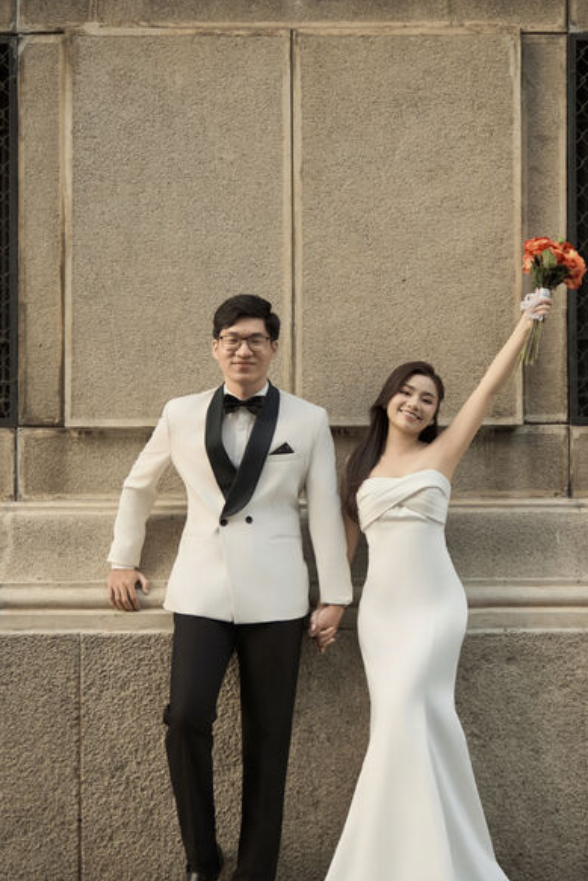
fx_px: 1322
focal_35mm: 54
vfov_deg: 36.9
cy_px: 437
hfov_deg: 25.0
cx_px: 342
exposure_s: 1/200
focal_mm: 42
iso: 320
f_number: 2.8
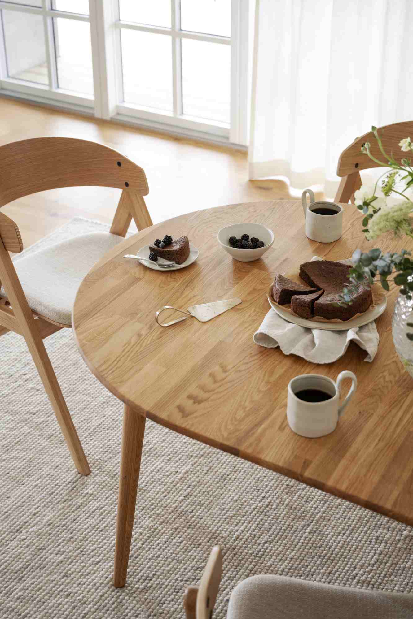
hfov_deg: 28.6
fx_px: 809
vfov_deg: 41.9
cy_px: 310
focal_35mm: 47
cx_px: 206
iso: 64
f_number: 4
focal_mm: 47
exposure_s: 1/15
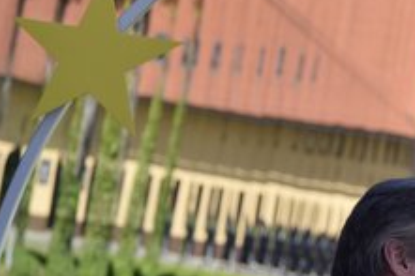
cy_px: 119
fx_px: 4043
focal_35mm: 351
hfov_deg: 5.9
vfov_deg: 3.9
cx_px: 424
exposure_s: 1/1250
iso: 640
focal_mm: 155
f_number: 8
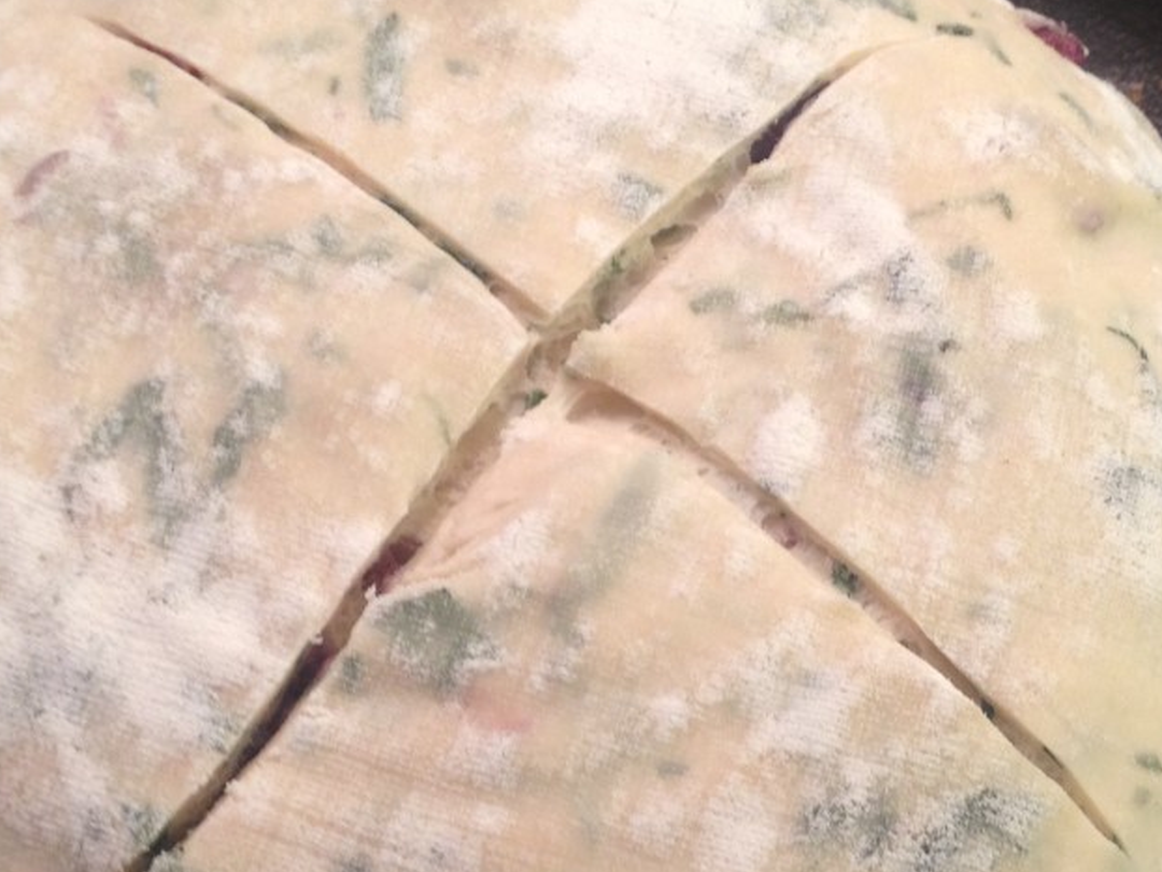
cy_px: 611
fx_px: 2720
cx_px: 701
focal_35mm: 81
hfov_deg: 24.1
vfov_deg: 18.2
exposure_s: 1/20
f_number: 2.4
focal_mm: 4.28
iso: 80
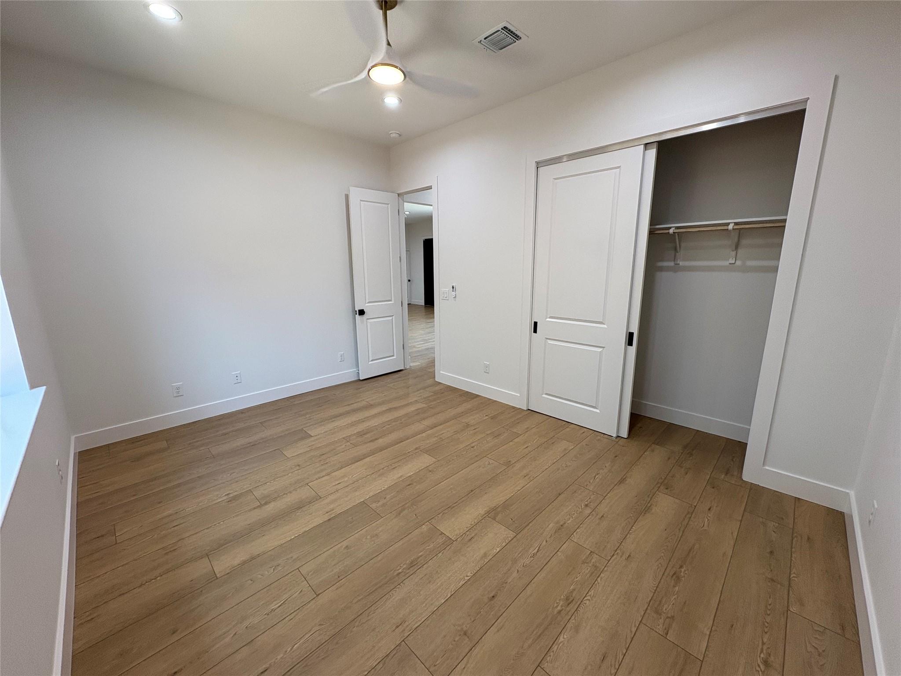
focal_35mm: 14
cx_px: 450
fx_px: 364
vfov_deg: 85.7
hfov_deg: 102.1
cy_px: 338
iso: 80
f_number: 2.2
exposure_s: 1/99
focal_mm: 2.22
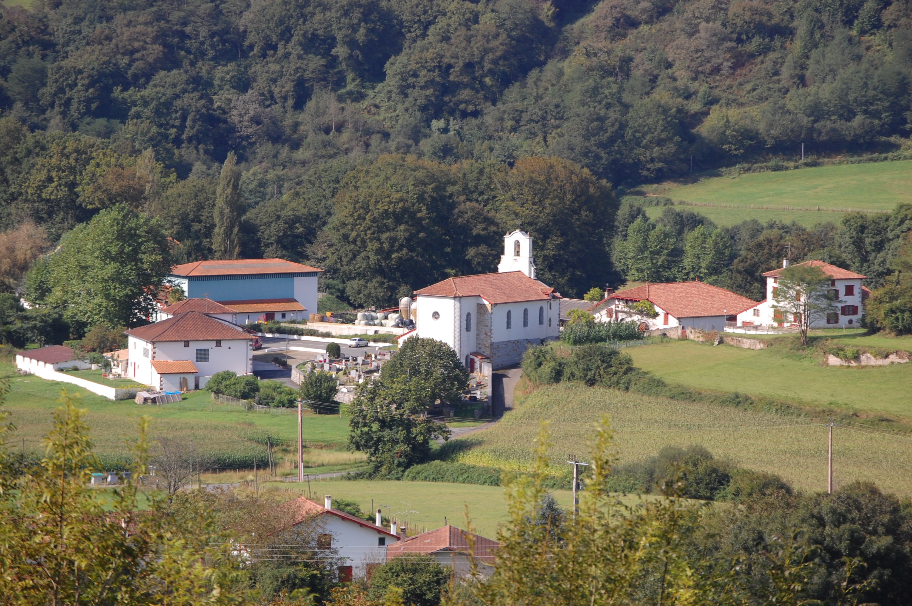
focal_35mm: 218
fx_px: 5505
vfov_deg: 6.3
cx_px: 456
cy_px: 303
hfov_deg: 9.5
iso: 200
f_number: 7.1
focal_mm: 145
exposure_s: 1/400
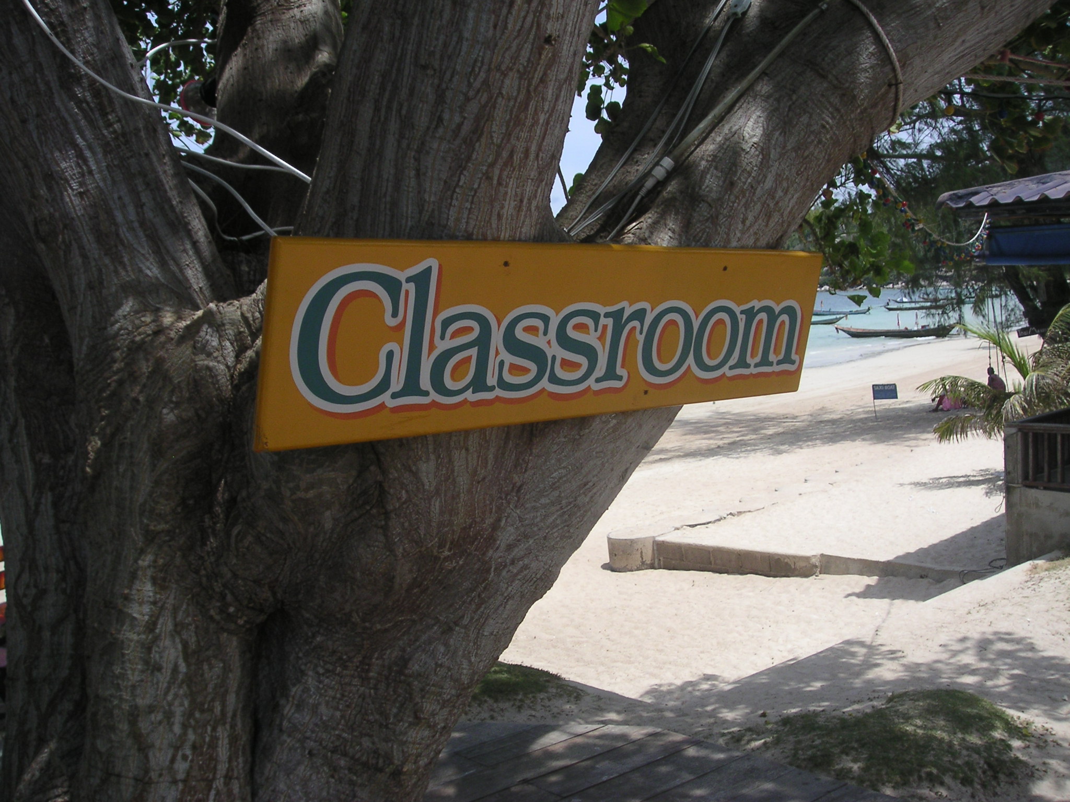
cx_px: 535
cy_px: 401
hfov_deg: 49.0
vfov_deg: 37.7
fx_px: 1175
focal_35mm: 38
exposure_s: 1/180
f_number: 6.7
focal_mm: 6
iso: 50
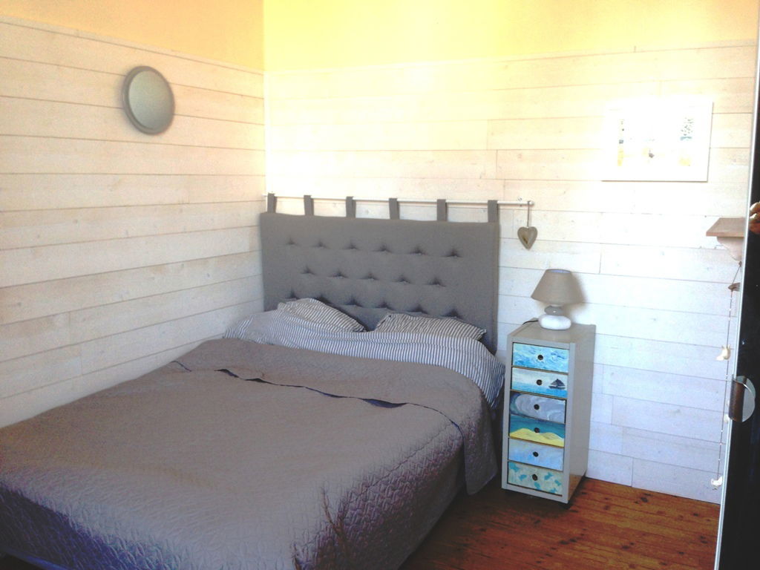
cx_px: 380
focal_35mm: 33
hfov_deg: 55.4
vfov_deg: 42.9
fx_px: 725
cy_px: 285
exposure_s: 1/20
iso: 80
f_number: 2.4
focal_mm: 4.12
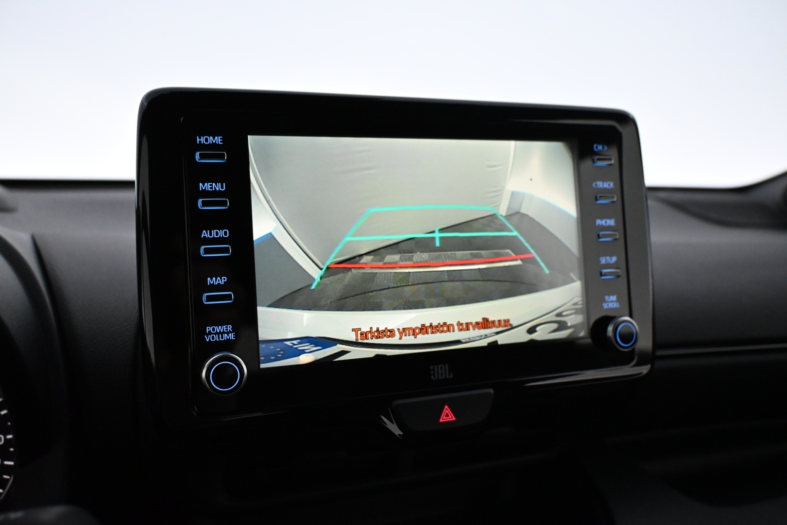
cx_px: 394
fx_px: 689
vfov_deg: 41.7
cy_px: 262
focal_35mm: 32
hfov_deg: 59.5
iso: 3200
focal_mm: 21
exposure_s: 1/100
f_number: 4
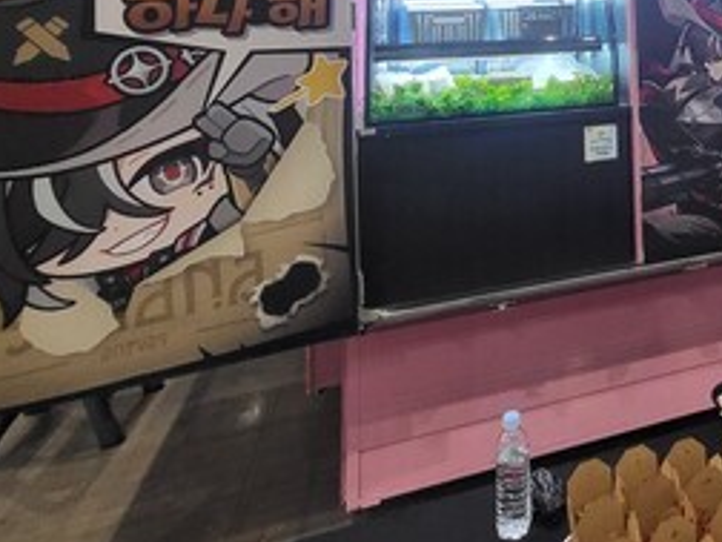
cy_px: -43
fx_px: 647
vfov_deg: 38.3
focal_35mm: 31
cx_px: 659
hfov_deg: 51.1
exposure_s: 1/60
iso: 250
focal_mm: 1.74
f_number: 2.2
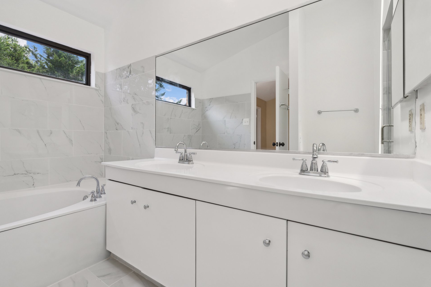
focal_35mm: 18
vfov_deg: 68.8
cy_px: 142
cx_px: 209
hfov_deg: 91.5
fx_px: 210
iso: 200
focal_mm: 16.5
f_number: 7.1
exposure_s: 1/125
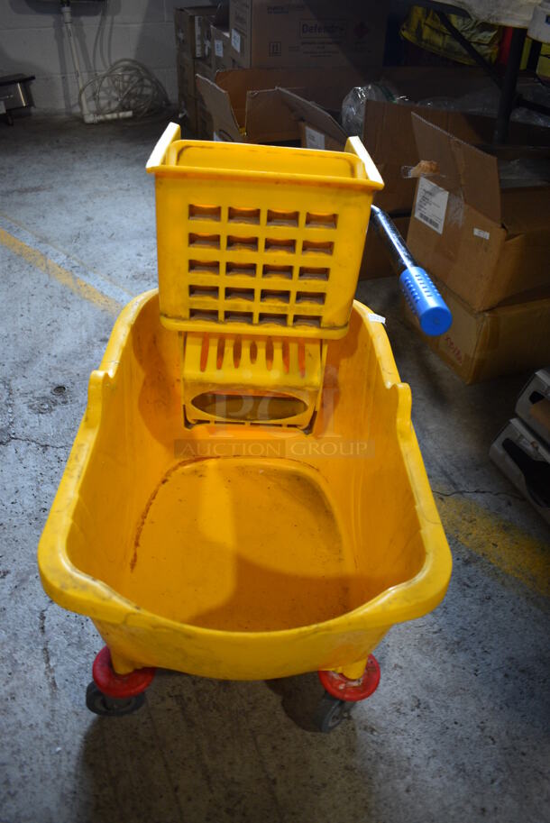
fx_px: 618
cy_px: 412
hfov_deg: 48.0
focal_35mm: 27
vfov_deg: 67.3
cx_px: 275
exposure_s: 1/125
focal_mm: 18
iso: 900
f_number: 3.5
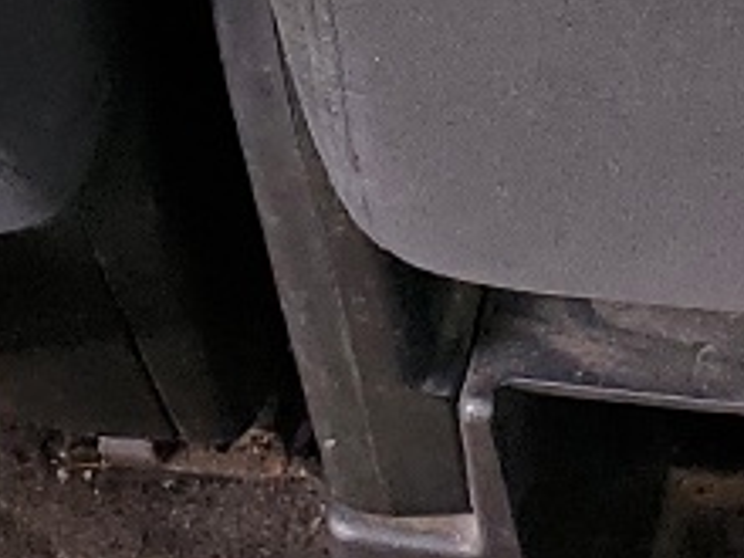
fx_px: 4062
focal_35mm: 189
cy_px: -1299
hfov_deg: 10.2
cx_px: 1052
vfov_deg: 6.8
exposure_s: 1/120
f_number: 1.5
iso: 53
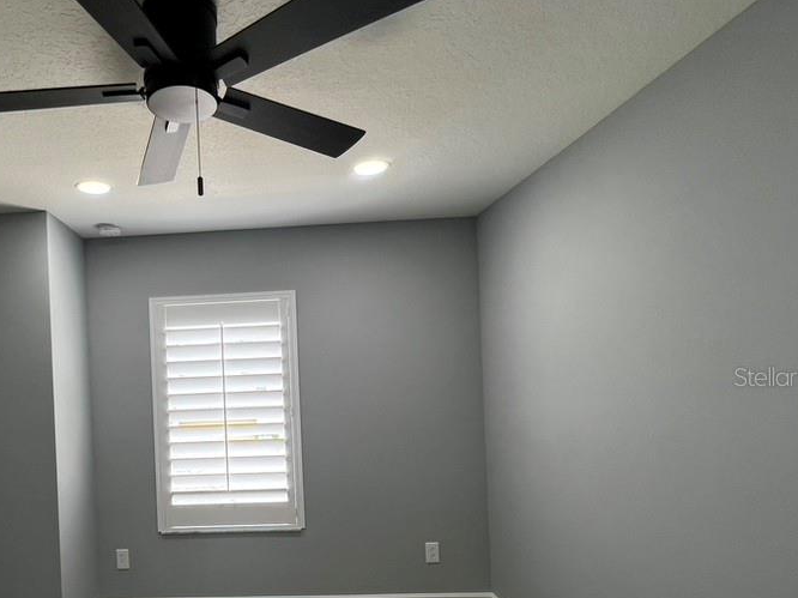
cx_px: 234
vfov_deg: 64.9
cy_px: 376
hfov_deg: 77.6
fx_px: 461
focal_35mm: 20
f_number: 1.8
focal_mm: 1.57
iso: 50
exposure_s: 1/120
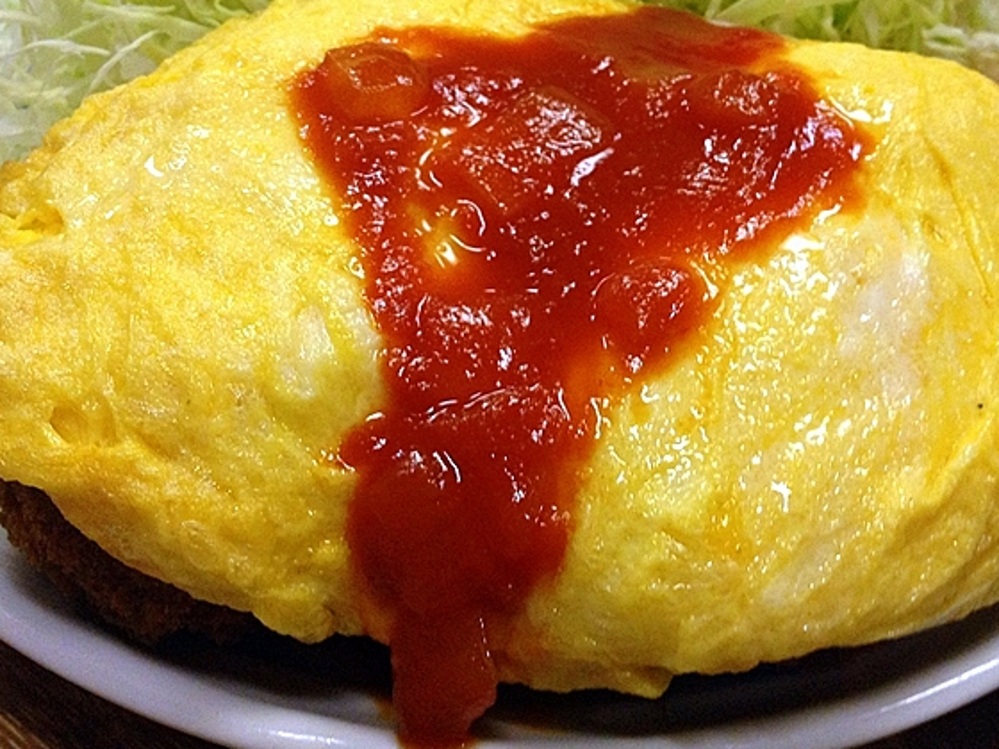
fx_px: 1443
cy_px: 239
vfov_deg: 28.9
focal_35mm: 50
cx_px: 569
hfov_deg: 38.1
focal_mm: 4.28
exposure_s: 1/20
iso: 160
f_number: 2.4
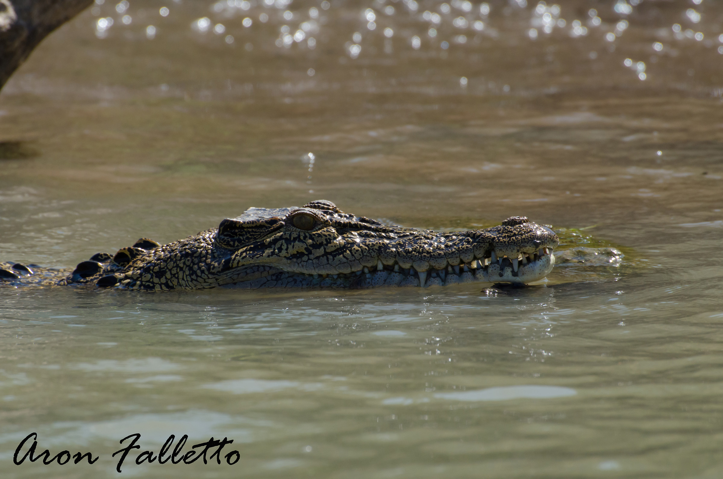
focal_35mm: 405
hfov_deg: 5.1
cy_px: 240
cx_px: 362
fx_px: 8118
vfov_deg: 3.4
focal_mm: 270
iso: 1100
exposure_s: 1/1600
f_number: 8
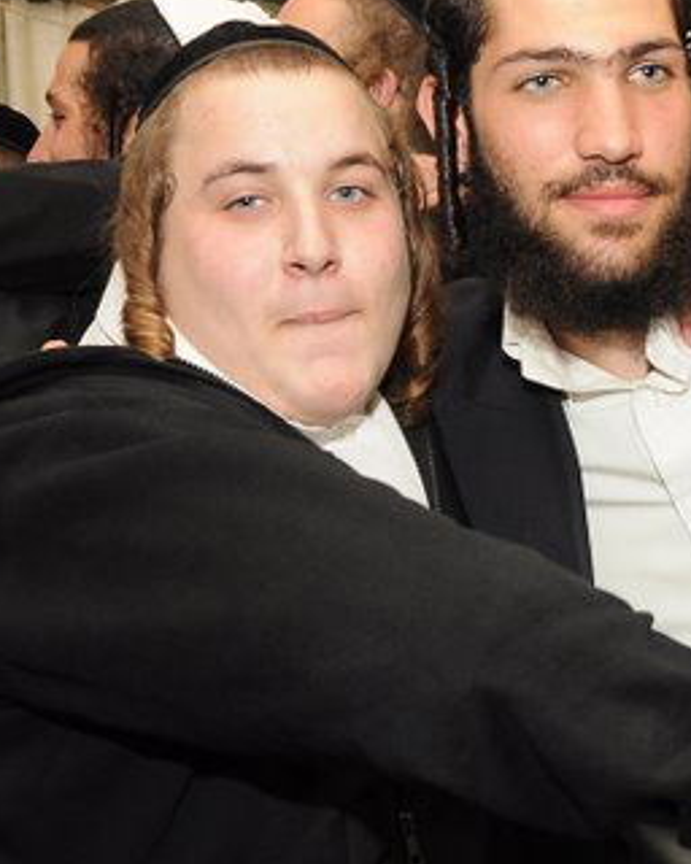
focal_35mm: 81
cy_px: 464
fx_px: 2071
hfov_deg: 17.5
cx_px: 950
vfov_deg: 23.6
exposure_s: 1/100
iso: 400
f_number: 3.5
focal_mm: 18
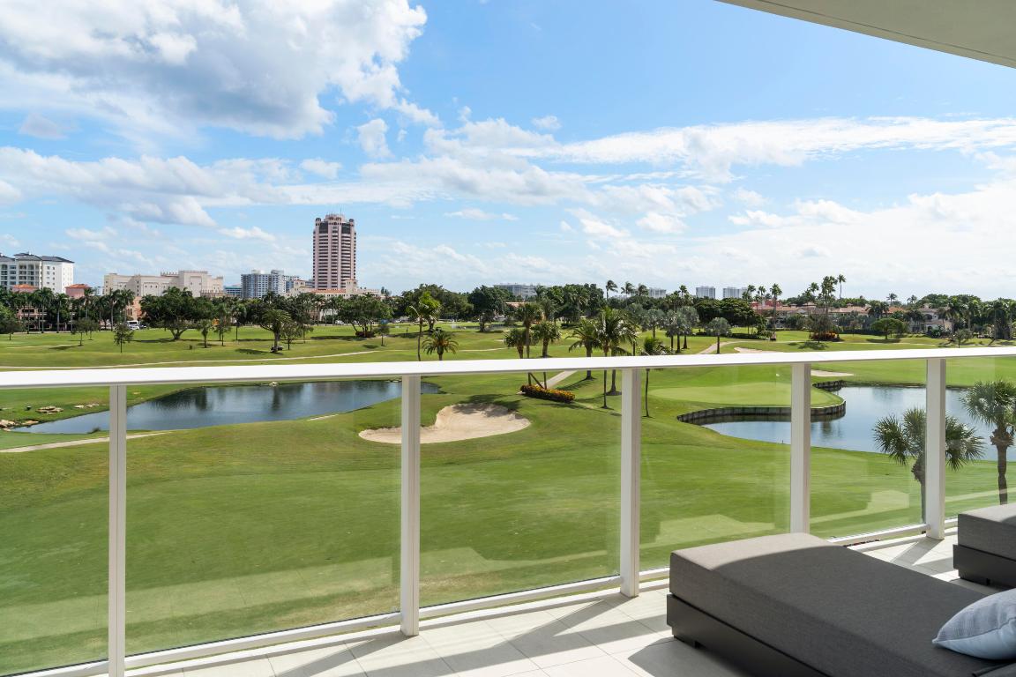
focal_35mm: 28
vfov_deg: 46.4
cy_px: 338
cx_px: 508
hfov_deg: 65.5
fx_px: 790
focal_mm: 28
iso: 125
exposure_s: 1/250
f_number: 11
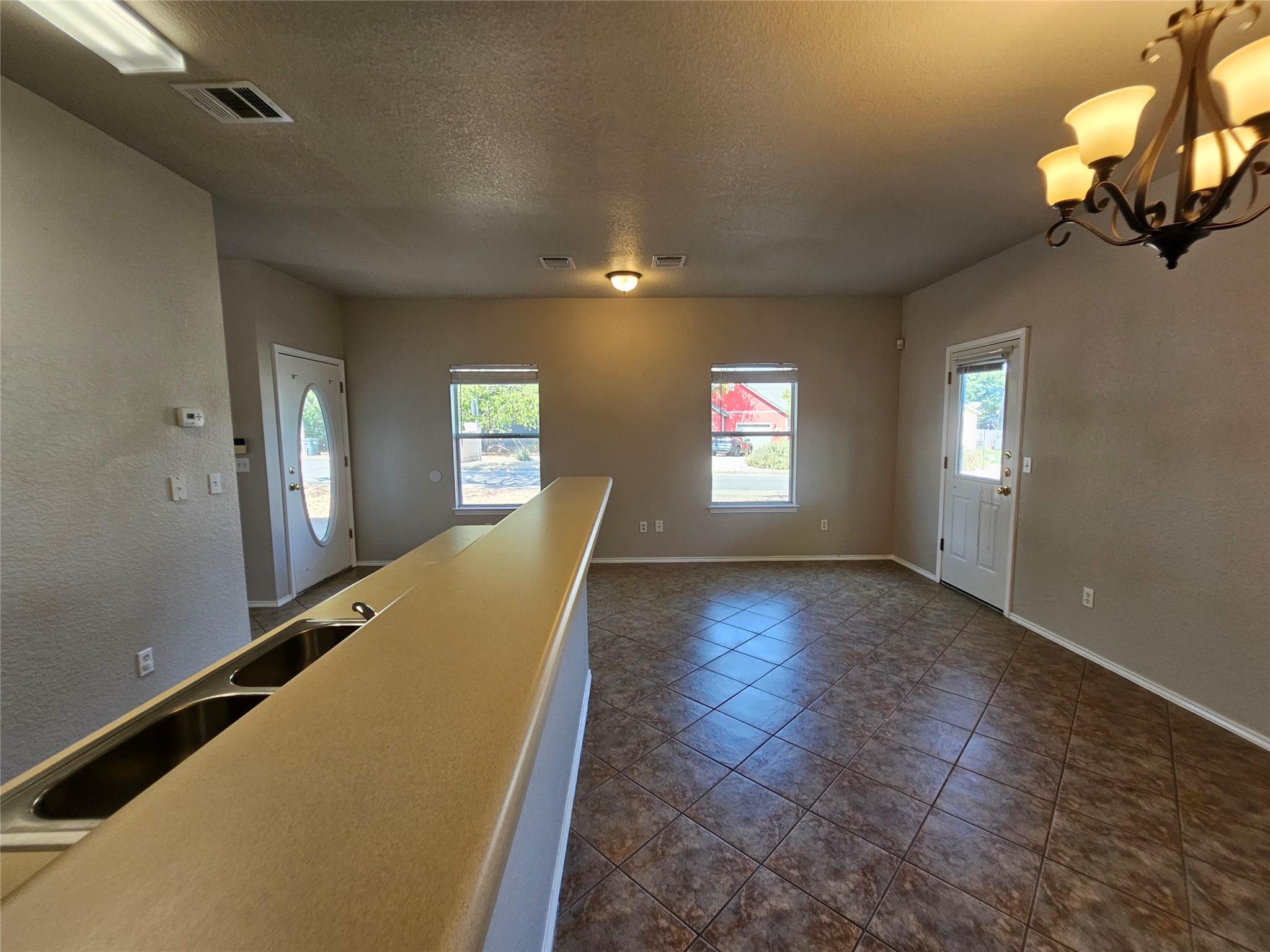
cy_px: 476
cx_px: 635
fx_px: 477
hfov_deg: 106.2
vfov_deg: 89.9
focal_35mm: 13
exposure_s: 1/60
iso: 80
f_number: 2.2
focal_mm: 2.2
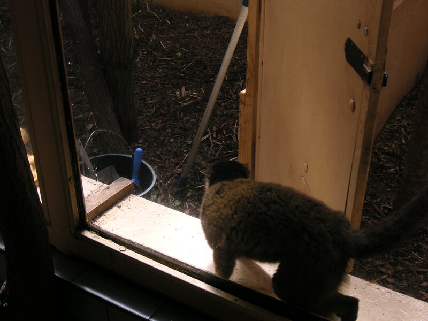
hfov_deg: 38.2
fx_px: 618
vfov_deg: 29.1
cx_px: 214
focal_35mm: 50
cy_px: 160
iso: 50
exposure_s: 1/45
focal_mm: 8.4
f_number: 3.4
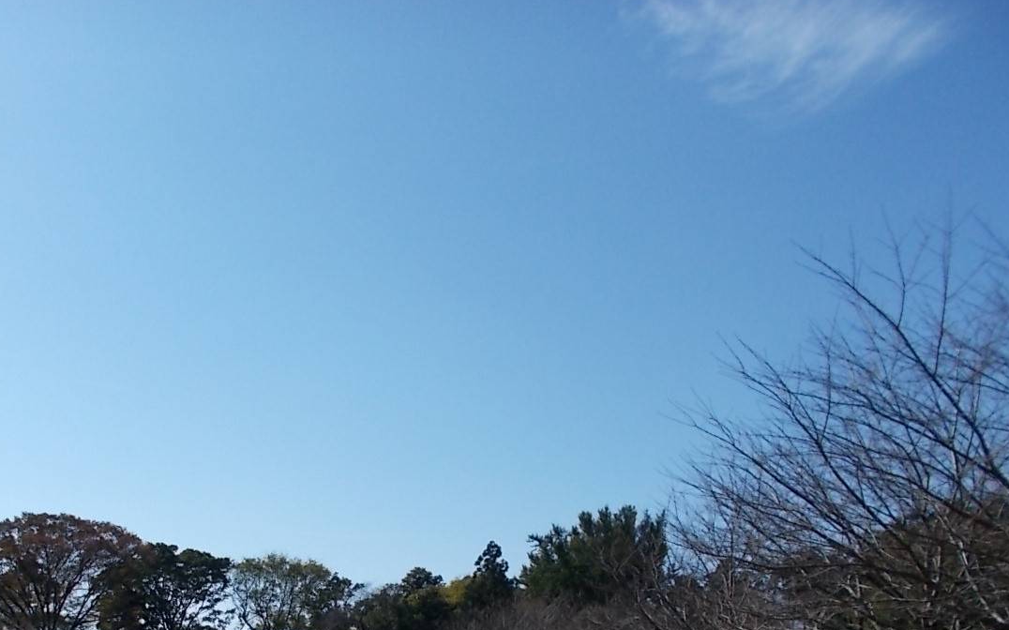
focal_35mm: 41
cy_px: 552
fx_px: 1127
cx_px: 338
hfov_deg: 47.5
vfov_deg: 30.1
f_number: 8
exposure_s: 1/320
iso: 80
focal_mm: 4.6
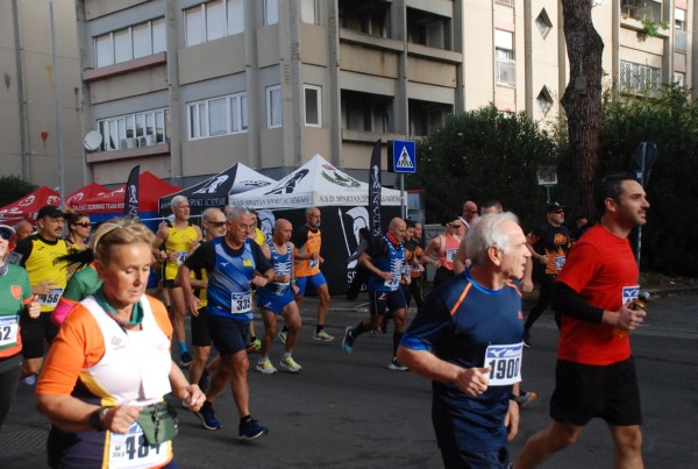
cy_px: 234
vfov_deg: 29.1
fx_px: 904
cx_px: 349
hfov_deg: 42.2
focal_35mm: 46
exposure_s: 1/1250
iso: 1000
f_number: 5.6
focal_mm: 31
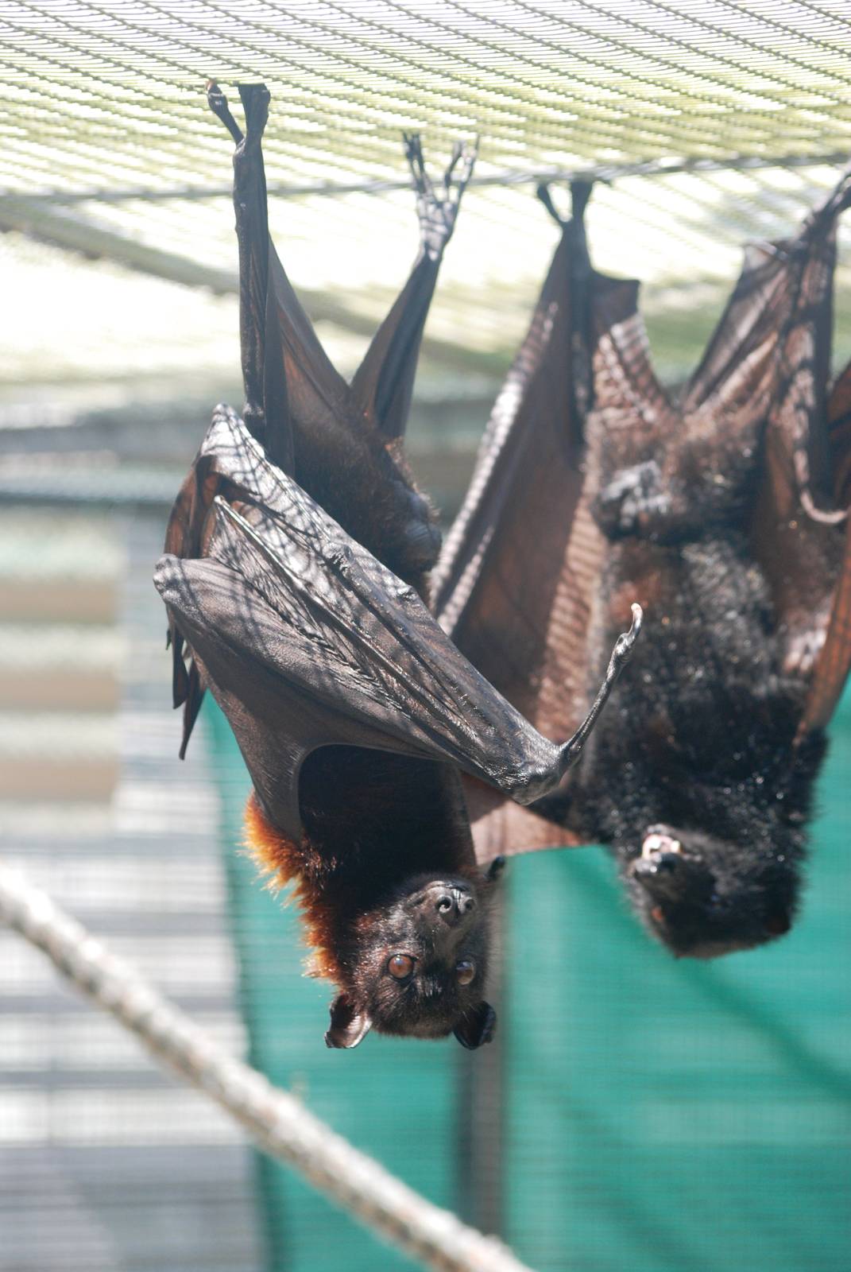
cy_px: 636
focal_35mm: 180
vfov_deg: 11.4
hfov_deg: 7.7
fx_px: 6364
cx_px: 426
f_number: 5
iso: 400
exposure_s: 1/400
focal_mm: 120
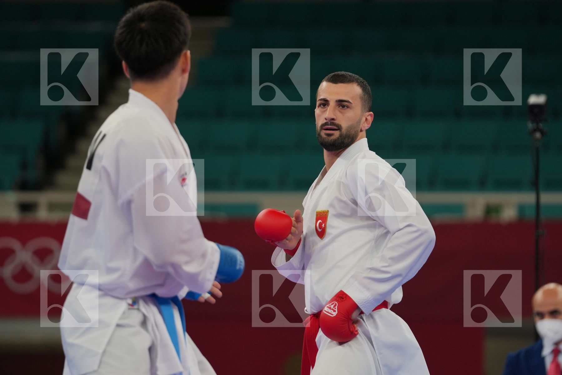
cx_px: 281
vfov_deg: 4.8
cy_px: 188
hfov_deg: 7.2
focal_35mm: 286
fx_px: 4464
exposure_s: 1/1000
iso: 400
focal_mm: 191
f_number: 2.8
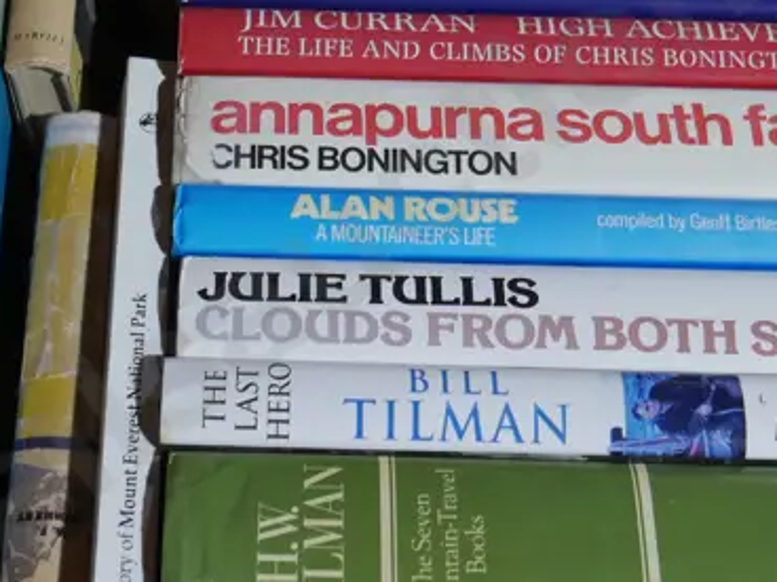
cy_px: 246
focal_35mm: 78
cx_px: 353
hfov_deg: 25.0
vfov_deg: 18.9
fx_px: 1751
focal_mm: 14
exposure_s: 1/60
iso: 500
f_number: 3.5
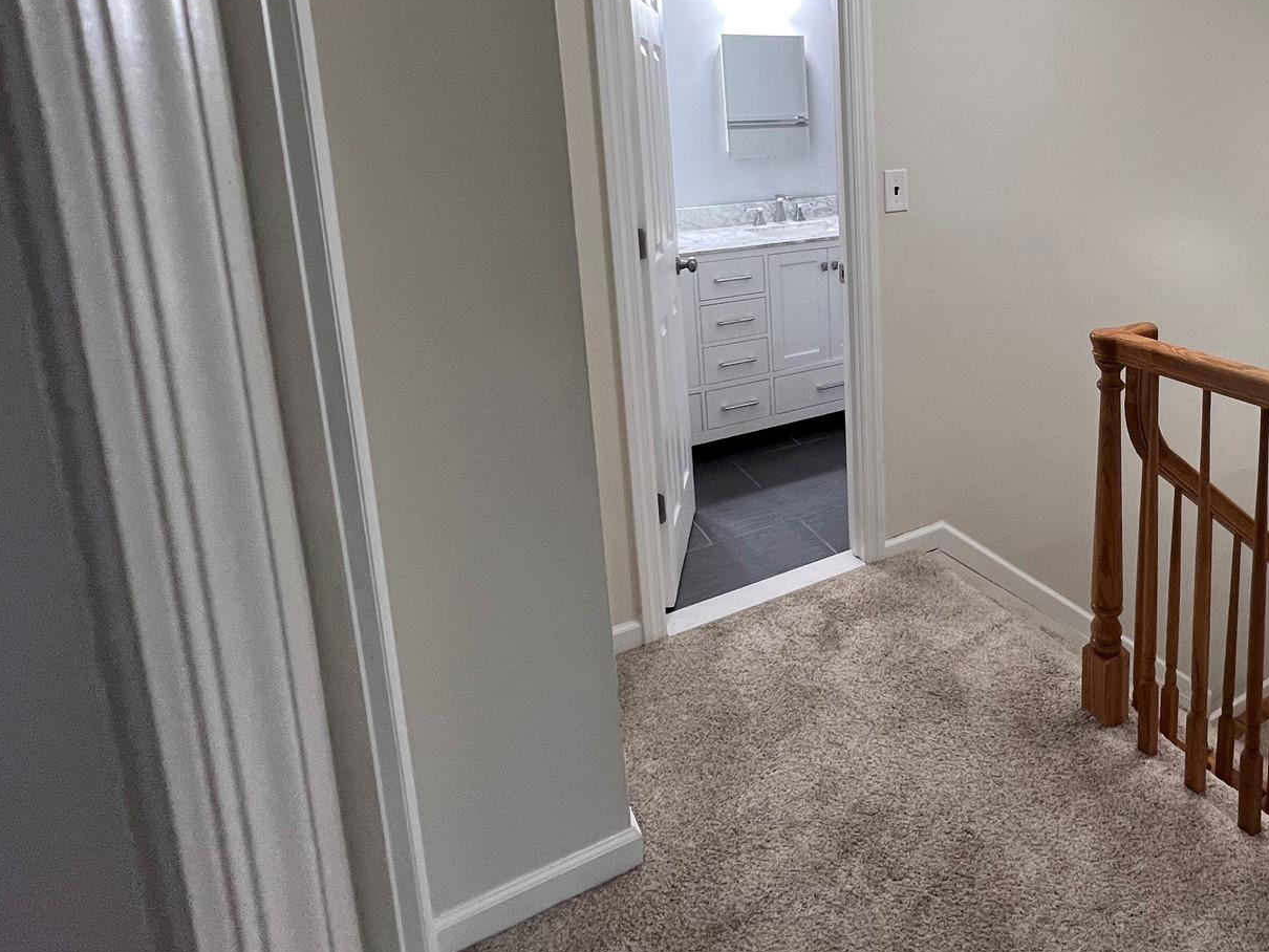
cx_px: 919
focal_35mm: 22
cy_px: 254
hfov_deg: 72.2
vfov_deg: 58.4
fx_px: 807
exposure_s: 1/60
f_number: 1.8
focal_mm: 1.57
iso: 160
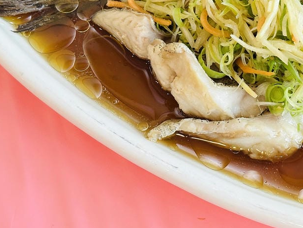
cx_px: 244
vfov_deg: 15.6
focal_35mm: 94
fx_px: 823
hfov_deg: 20.6
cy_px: 25
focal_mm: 6.86
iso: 160
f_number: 1.78
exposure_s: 1/60
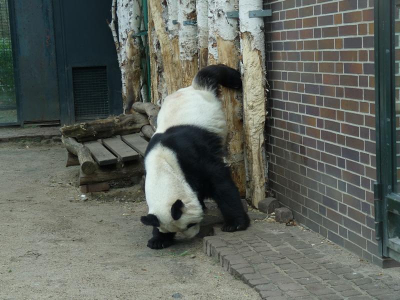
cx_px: 200
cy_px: 150
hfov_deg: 25.0
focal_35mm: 78
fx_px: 901
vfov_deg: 18.9
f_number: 3.4
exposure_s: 1/100
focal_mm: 13.8
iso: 100
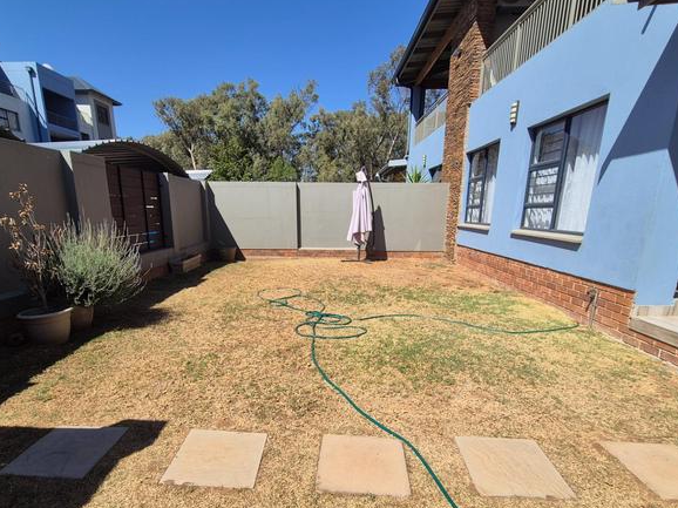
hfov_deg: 87.7
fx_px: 352
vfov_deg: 70.3
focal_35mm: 18
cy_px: 319
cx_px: 319
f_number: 2.2
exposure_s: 1/2320
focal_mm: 2.2
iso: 50
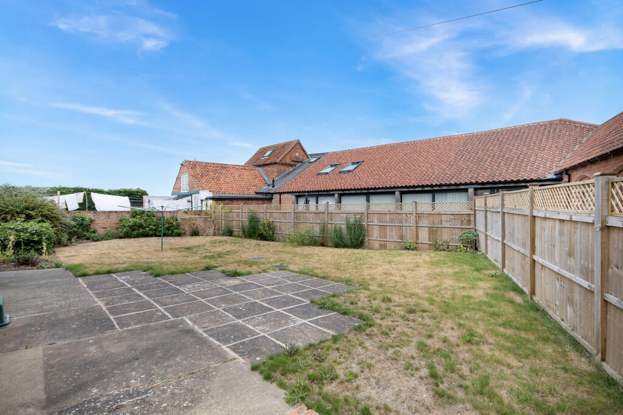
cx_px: 312
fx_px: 329
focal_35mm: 19
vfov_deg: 64.6
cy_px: 208
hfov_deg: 86.9
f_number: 8
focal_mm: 13
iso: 100
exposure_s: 1/125
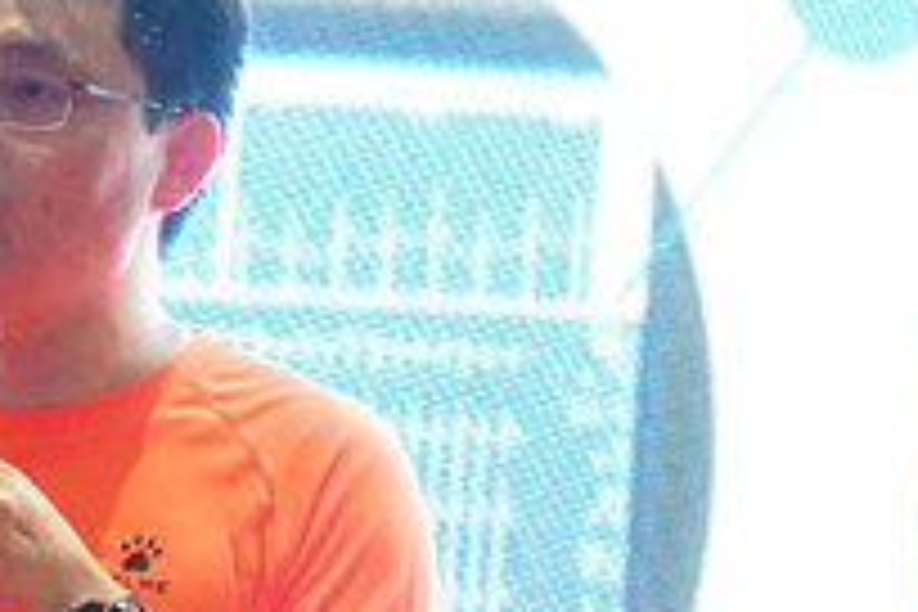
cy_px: 1017
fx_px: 6247
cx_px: 621
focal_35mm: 245
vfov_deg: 5.5
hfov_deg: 8.4
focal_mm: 50
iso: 6400
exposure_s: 1/100
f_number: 5.6
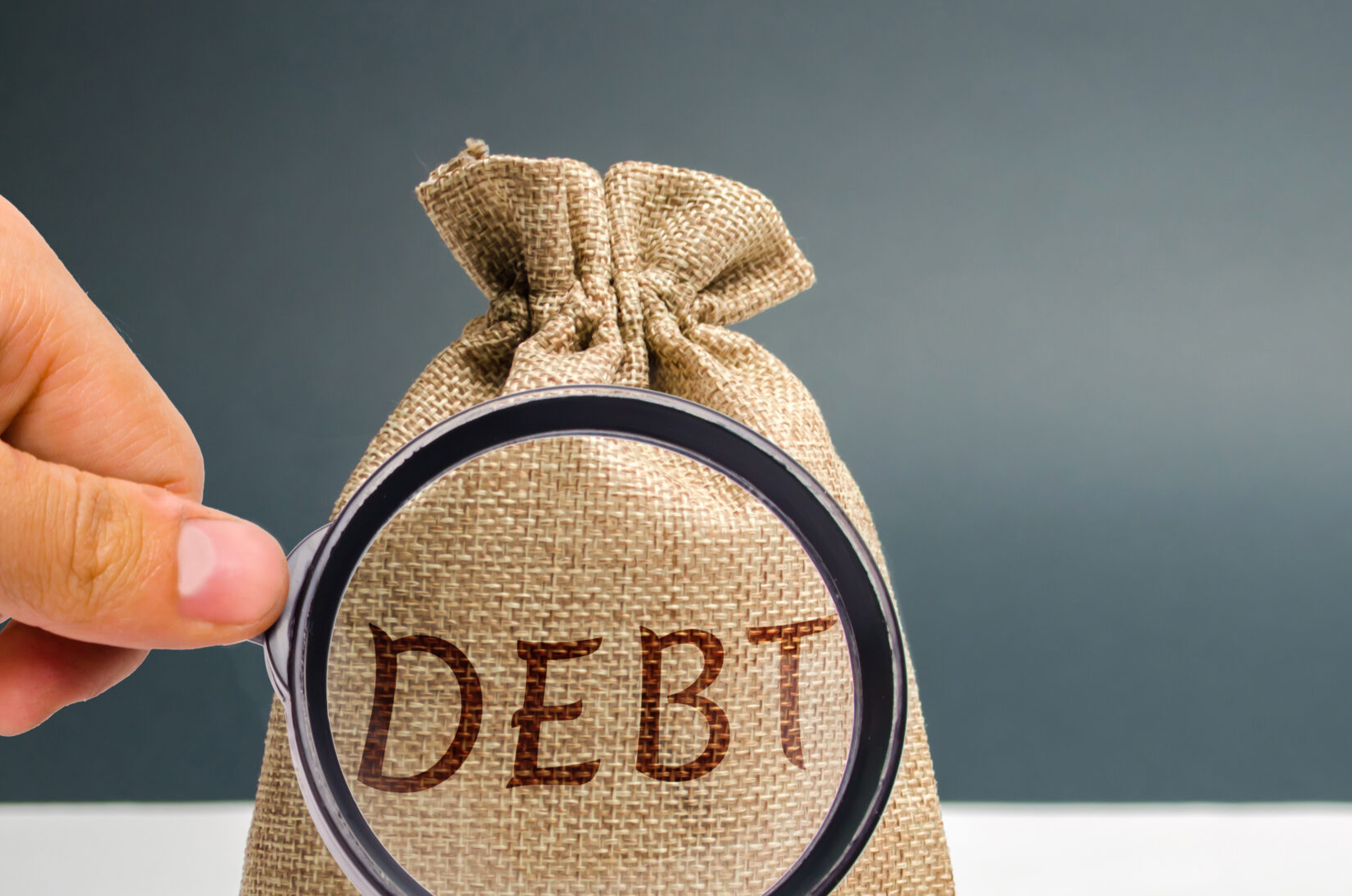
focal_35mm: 103
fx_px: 3861
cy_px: 657
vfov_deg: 13.2
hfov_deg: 19.7
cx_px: 1014
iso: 100
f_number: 5.3
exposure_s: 1/160
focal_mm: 44
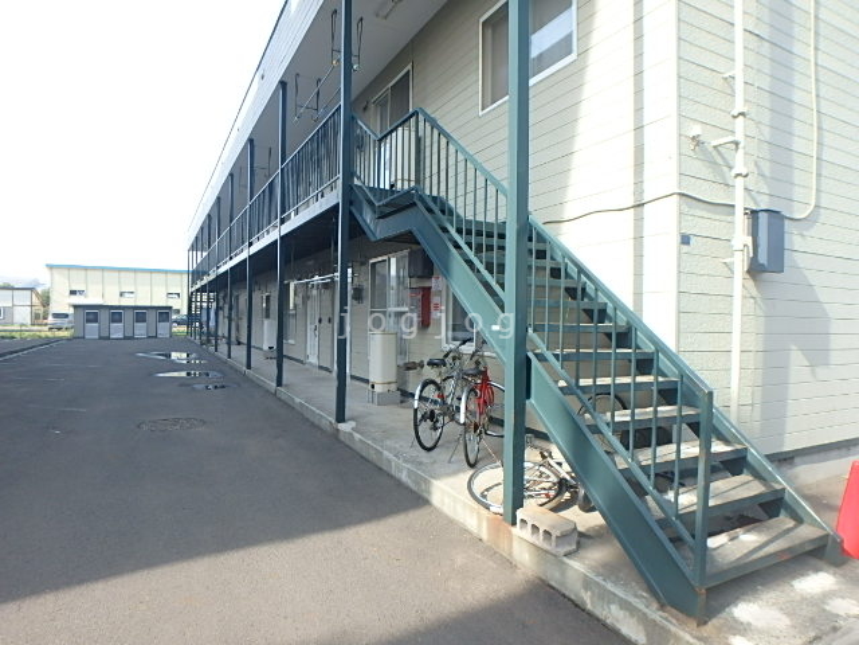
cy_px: 322
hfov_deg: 79.0
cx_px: 430
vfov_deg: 63.4
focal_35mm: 21
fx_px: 521
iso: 125
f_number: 3.5
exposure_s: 1/320
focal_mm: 3.7
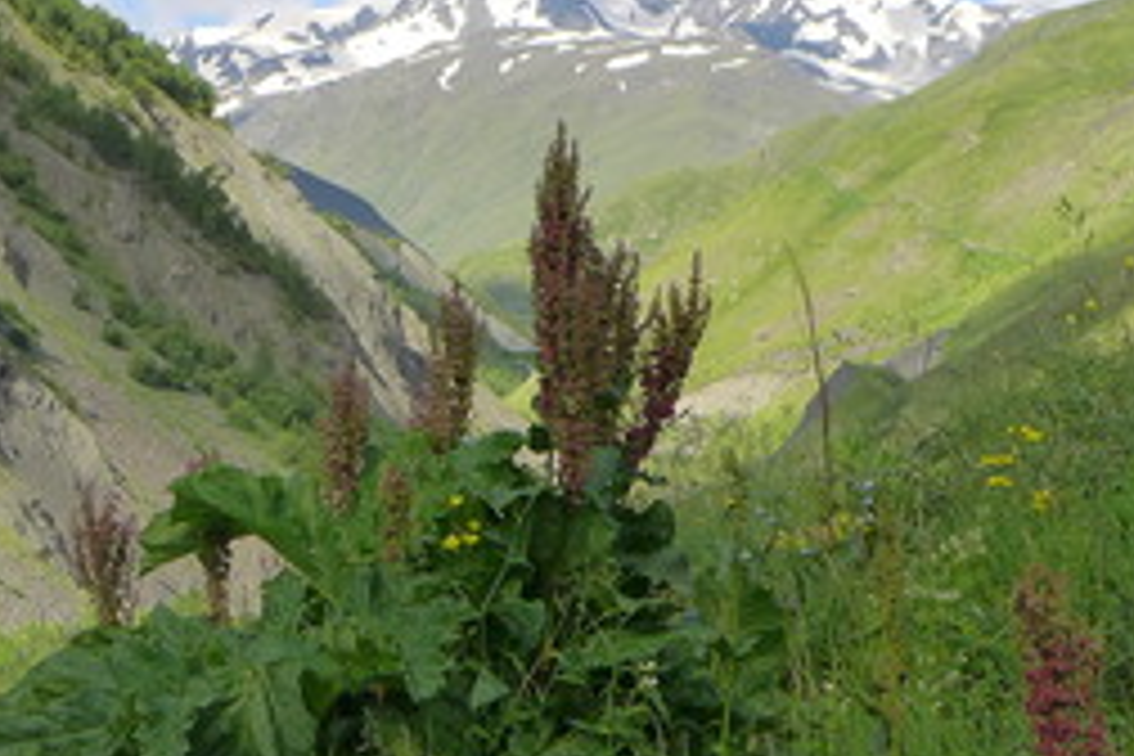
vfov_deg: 12.0
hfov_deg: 17.7
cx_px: 133
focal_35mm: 114
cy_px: 382
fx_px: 3591
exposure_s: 1/1300
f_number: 2.8
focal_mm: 7.9
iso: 125
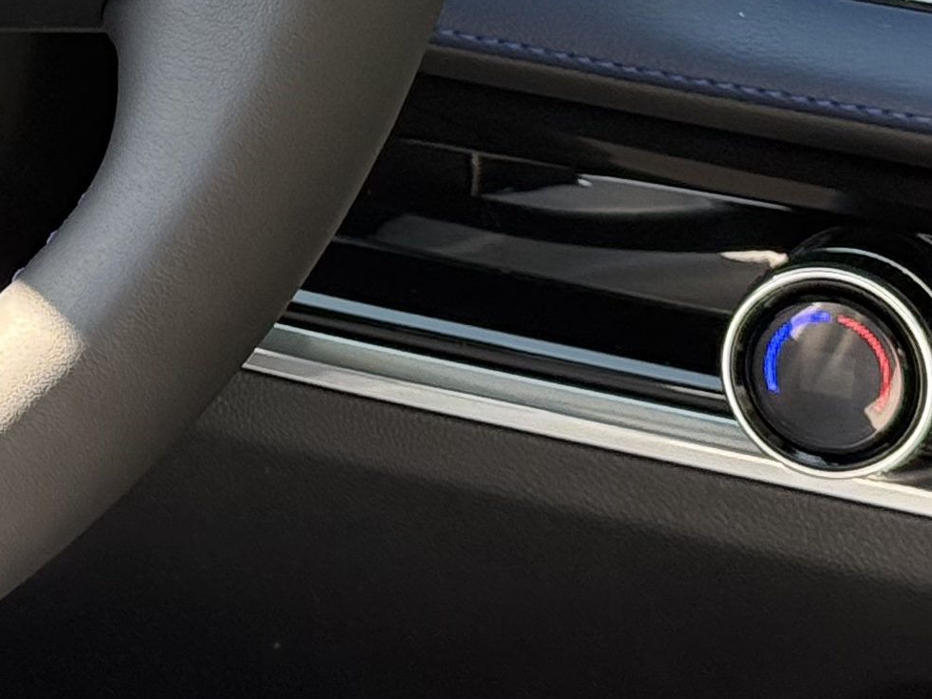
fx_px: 5332
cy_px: -426
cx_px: -582
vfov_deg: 7.3
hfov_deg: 9.6
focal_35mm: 198
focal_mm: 6.76
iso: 80
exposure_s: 1/339
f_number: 1.78
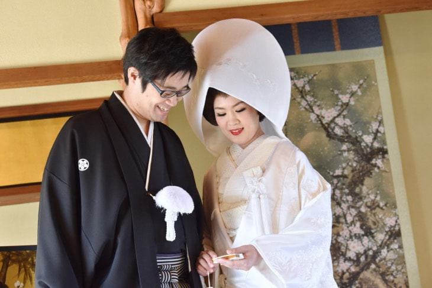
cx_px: 216
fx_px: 864
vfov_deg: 18.9
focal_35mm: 72
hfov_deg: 28.1
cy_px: 144
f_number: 5.6
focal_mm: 72
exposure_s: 1/160
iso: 2000
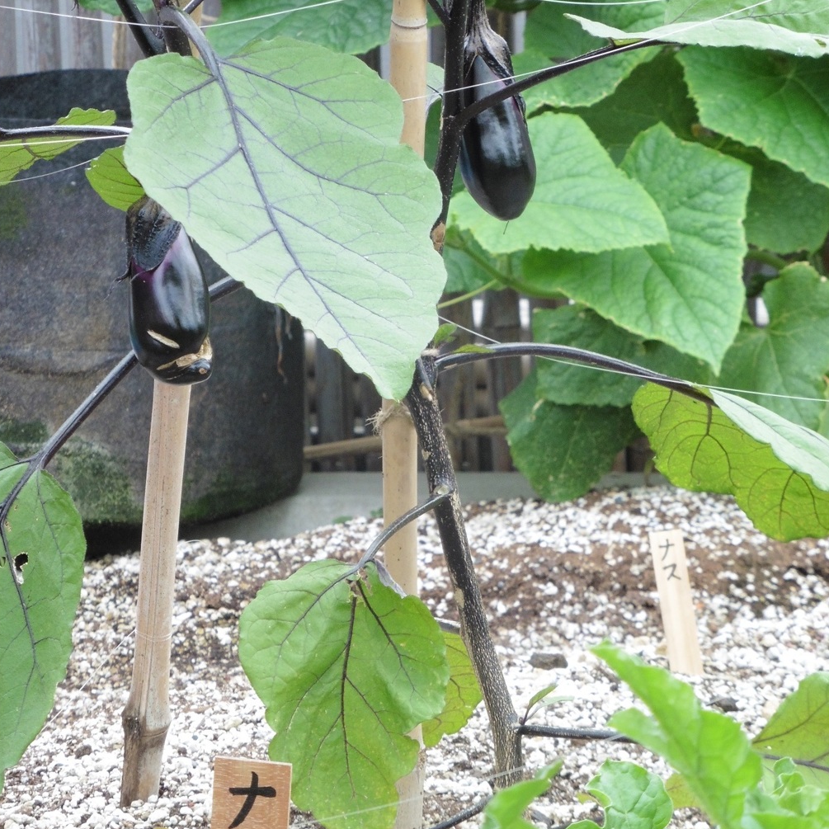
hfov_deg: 7.3
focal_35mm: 239
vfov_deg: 7.3
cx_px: 410
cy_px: 378
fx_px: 6476
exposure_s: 1/30
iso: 200
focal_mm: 35.6
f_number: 5.5
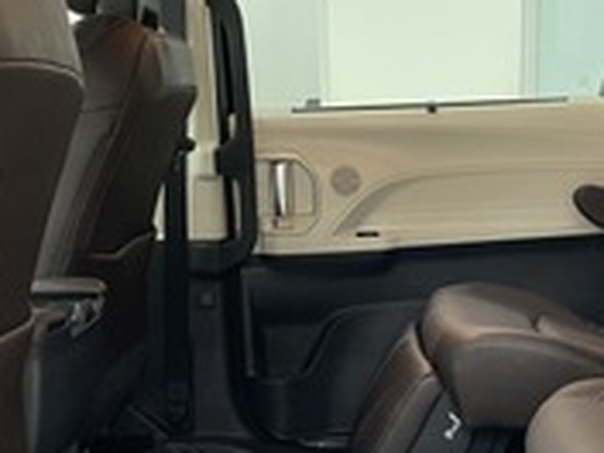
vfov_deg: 24.5
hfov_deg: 31.7
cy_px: 353
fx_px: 1029
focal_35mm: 59
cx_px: 501
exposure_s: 1/25
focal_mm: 5.1
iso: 500
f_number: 1.6
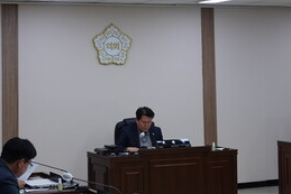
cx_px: 190
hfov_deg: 20.0
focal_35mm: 102
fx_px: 825
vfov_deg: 13.4
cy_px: 61
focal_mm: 16.31
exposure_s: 1/50
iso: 125
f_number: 3.2
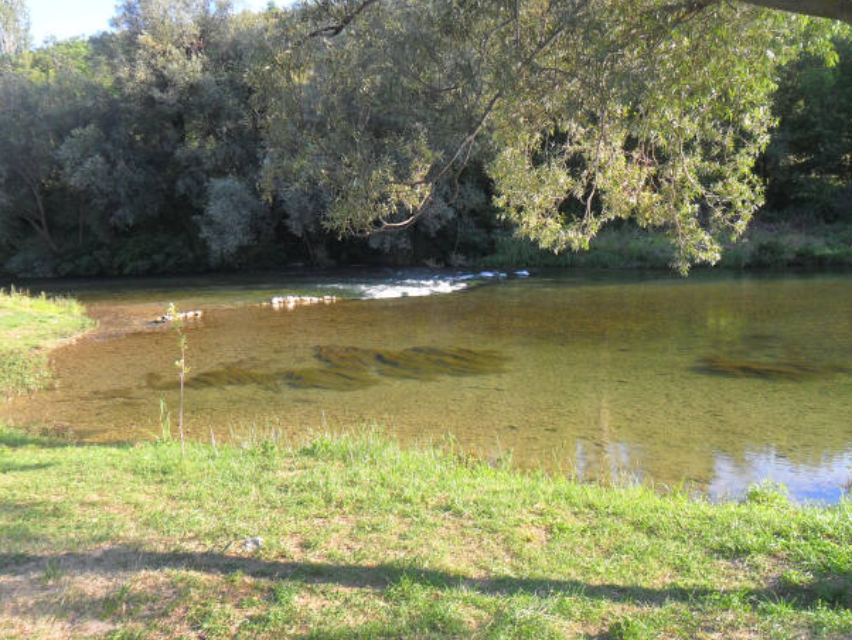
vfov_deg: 41.8
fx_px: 837
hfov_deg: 53.9
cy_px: 334
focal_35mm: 34
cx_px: 429
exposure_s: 1/180
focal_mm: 5.7
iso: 100
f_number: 3.7
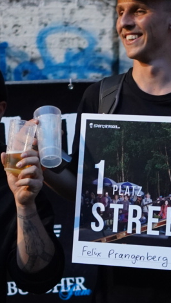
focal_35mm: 126
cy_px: 216
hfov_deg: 9.6
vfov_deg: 17.0
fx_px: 1015
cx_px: 112
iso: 3200
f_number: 2.8
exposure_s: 1/100
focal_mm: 35
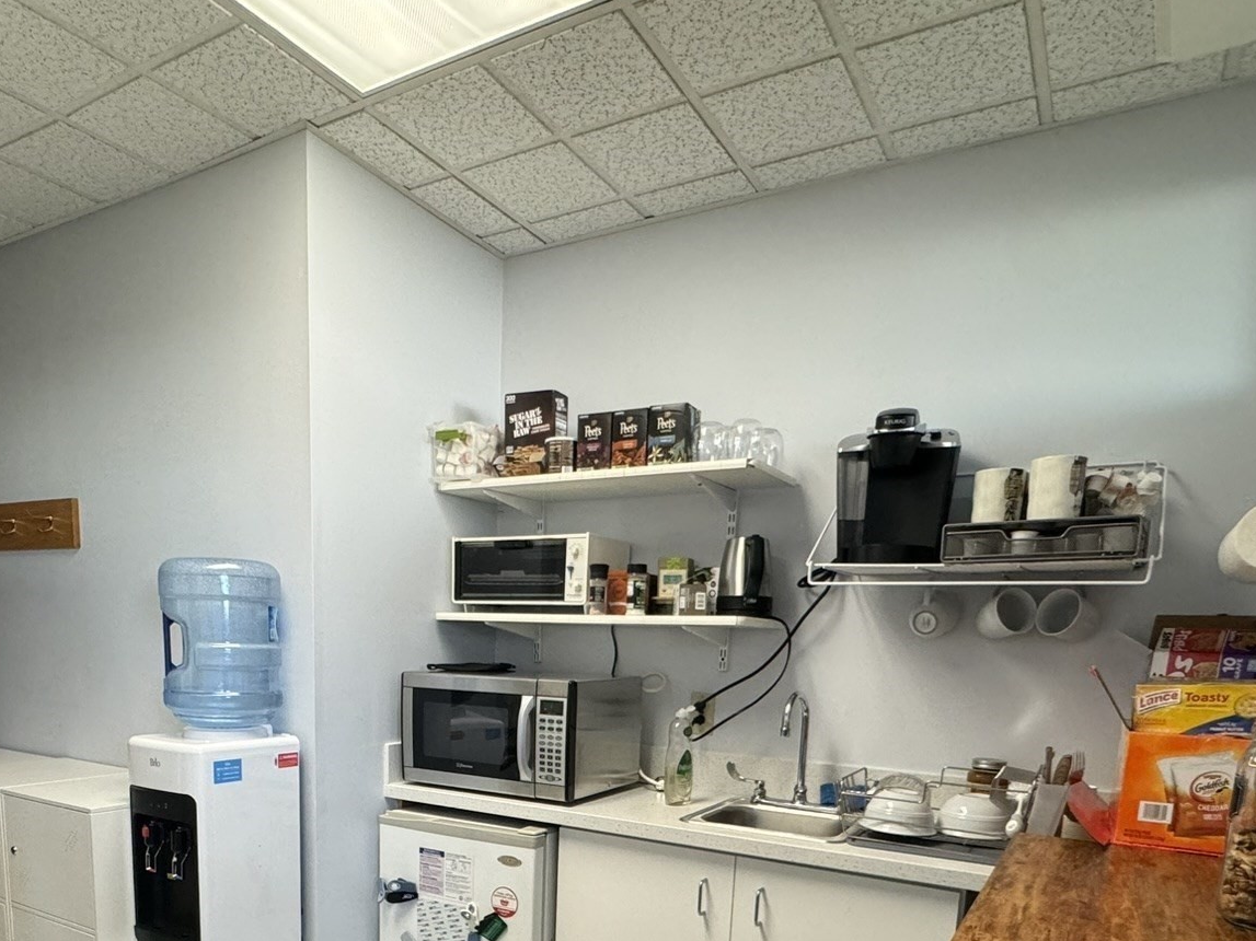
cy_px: 794
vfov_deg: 50.4
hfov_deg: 69.1
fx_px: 907
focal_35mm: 25
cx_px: 551
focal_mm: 2.22
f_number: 2.2
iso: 320
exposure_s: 1/120
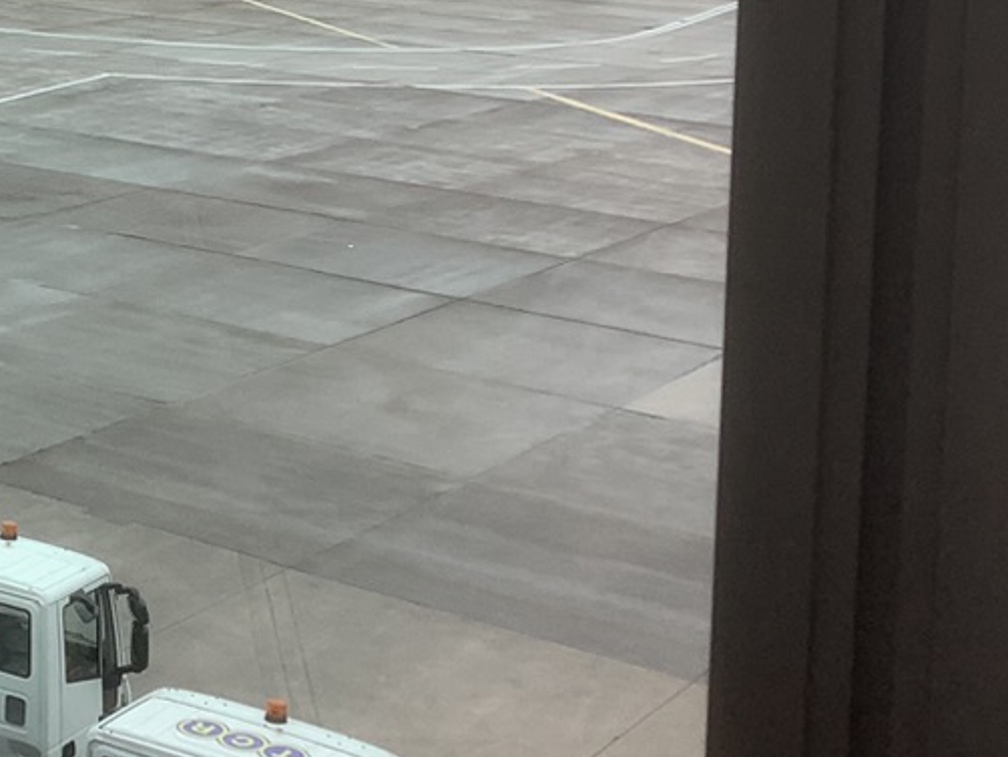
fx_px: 2302
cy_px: -48
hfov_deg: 22.9
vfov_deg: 18.1
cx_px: -175
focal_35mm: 79
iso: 25
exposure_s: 1/120
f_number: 2.4
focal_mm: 3.3
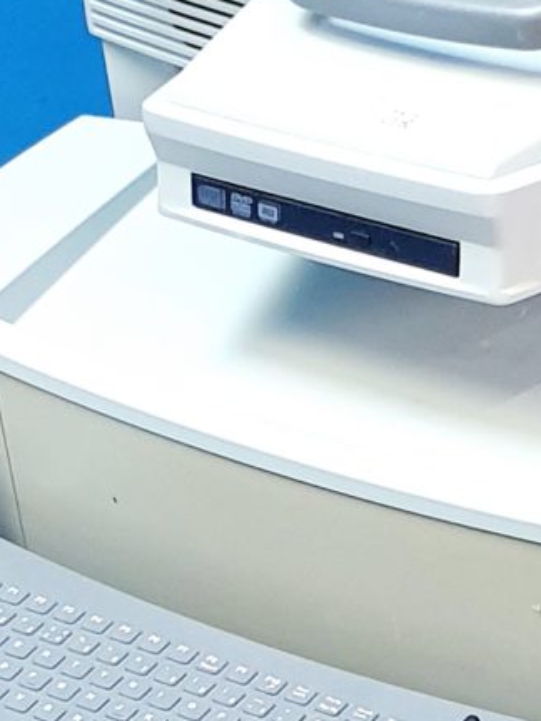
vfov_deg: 12.7
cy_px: 698
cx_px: 331
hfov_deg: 9.6
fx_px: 3209
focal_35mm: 154
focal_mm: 4.3
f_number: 2.4
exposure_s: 1/33
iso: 320
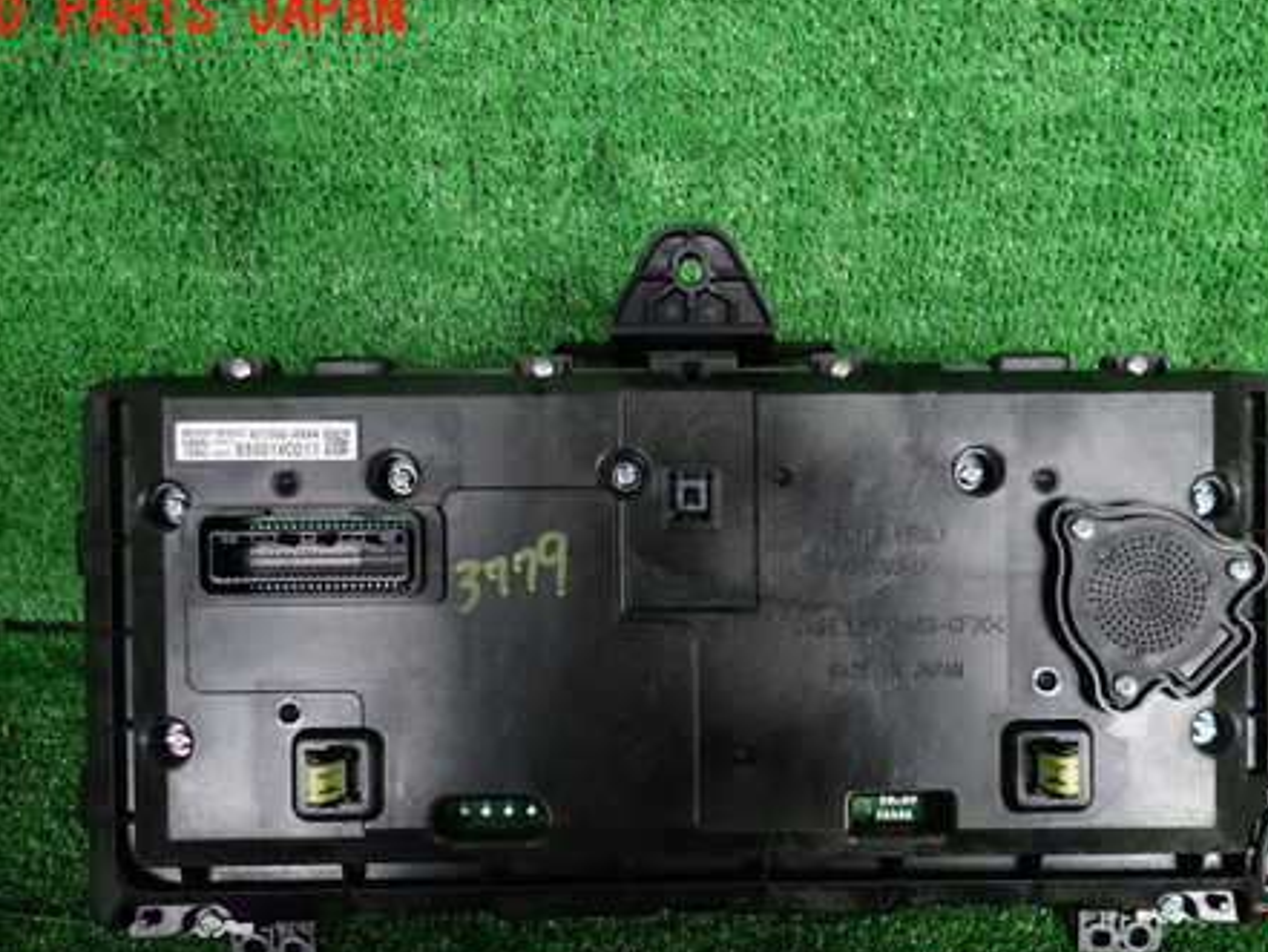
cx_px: 745
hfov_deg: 53.7
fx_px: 1246
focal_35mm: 34
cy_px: 624
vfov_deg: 41.3
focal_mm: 4.5
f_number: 2
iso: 200
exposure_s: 1/60
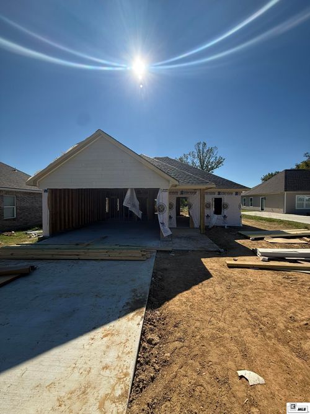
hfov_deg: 85.7
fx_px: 167
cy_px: 207
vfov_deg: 102.1
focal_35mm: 14
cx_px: 155
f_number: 2.2
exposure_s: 1/2237
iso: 50
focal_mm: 2.22
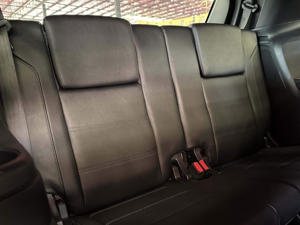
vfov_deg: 45.1
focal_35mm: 31
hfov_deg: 58.0
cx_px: 177
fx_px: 269
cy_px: 138
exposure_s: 1/30
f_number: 1.78
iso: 1250
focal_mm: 6.76
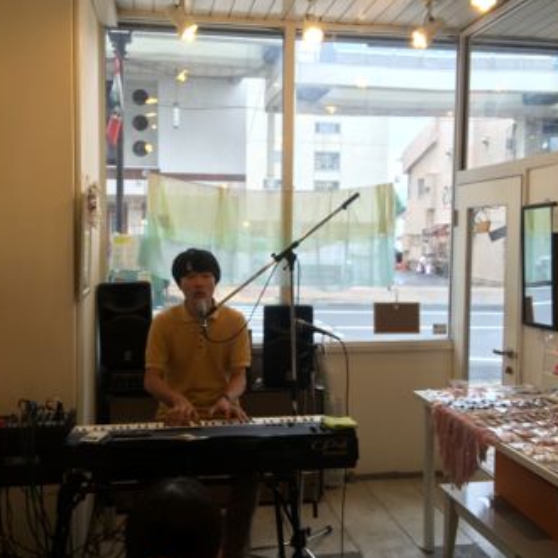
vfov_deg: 47.2
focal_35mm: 35
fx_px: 638
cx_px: 254
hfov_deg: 47.2
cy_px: 281
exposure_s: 1/30
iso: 32
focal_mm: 4.15
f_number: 2.2
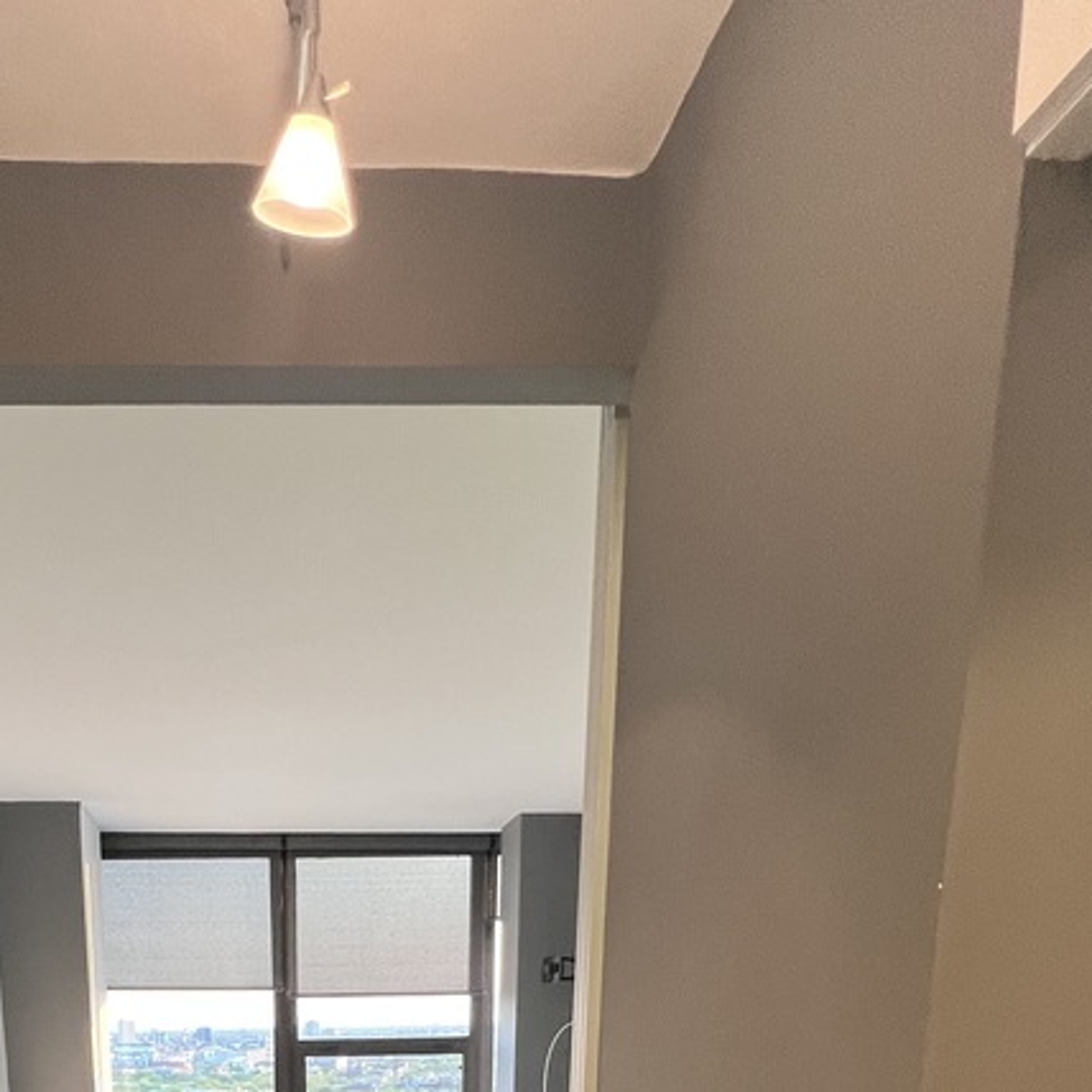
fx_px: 1035
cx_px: 278
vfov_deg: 40.3
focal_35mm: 29
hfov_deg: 53.2
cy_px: 1294
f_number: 1.8
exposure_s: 1/120
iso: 200
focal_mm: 1.57
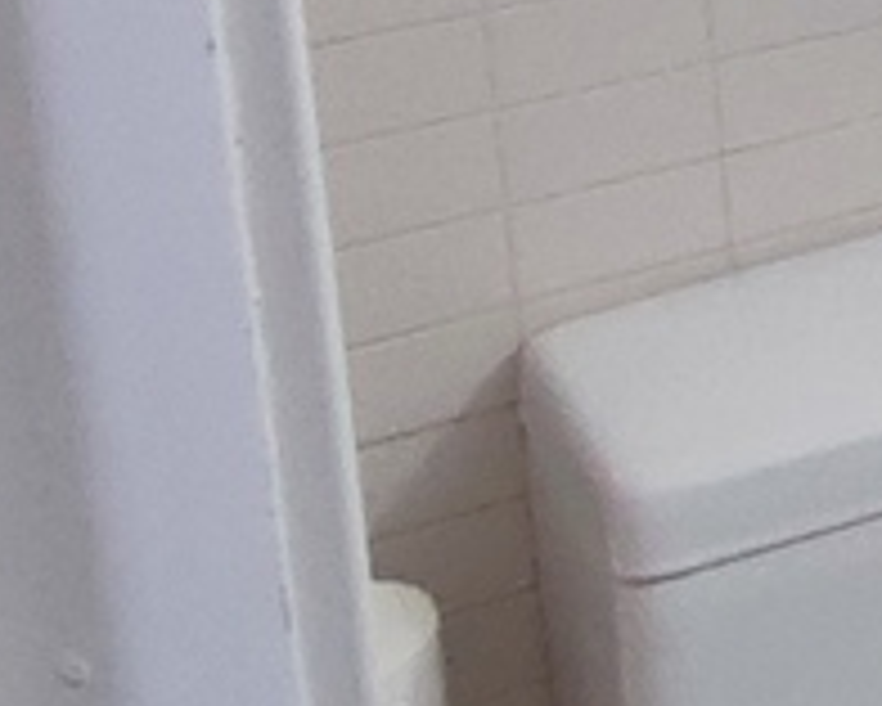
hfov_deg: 12.7
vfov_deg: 13.7
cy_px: -504
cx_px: 2313
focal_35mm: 102
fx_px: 2664
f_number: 2.2
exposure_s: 1/40
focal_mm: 1.65
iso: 404
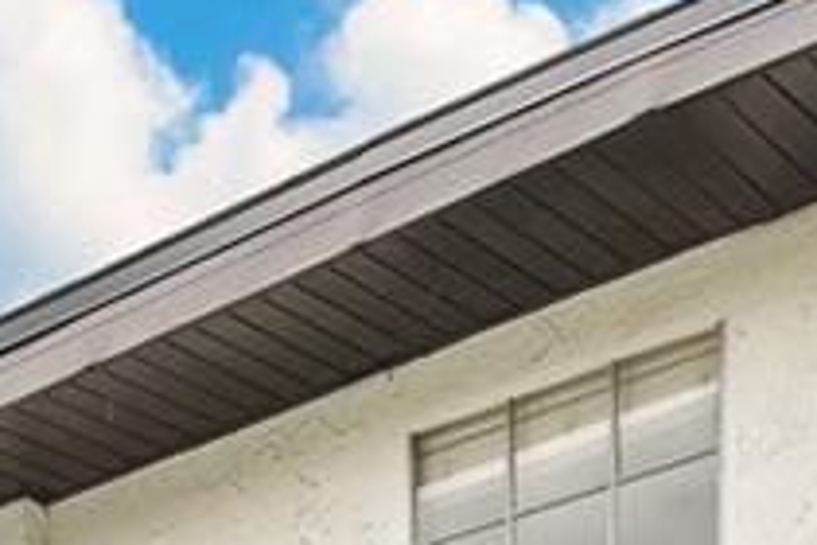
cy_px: 1783
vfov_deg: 8.7
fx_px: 2769
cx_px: 113
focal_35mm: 122
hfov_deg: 16.6
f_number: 8
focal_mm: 16
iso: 100
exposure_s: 1/200
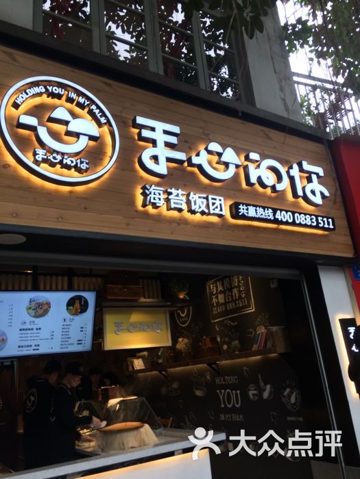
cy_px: 240
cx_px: 180
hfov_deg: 48.2
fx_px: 402
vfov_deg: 61.7
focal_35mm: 29
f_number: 2.2
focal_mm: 4.15
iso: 64
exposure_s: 1/100
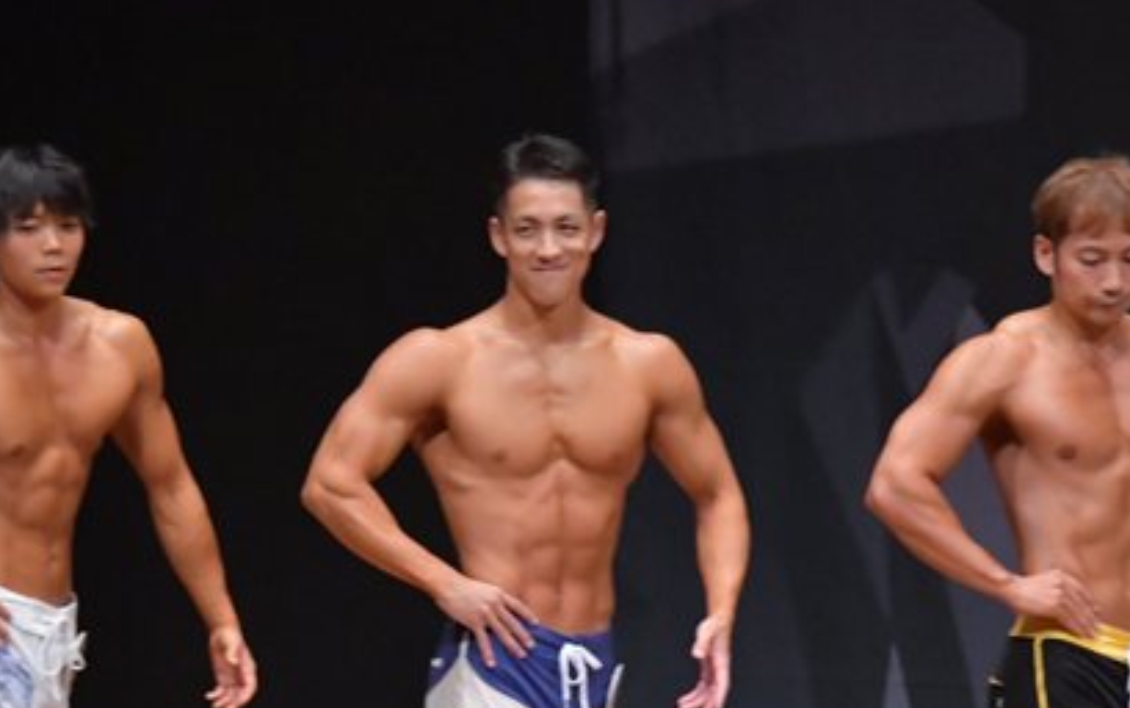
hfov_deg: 4.3
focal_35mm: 492
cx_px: 441
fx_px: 15158
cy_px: 664
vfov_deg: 2.7
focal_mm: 170
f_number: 5.6
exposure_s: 1/400
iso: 6400
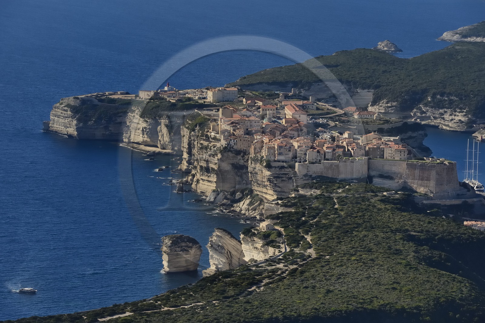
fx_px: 2559
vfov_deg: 7.2
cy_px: 162
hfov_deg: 10.8
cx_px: 242
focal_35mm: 190
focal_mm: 190
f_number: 11
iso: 400
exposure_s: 1/800
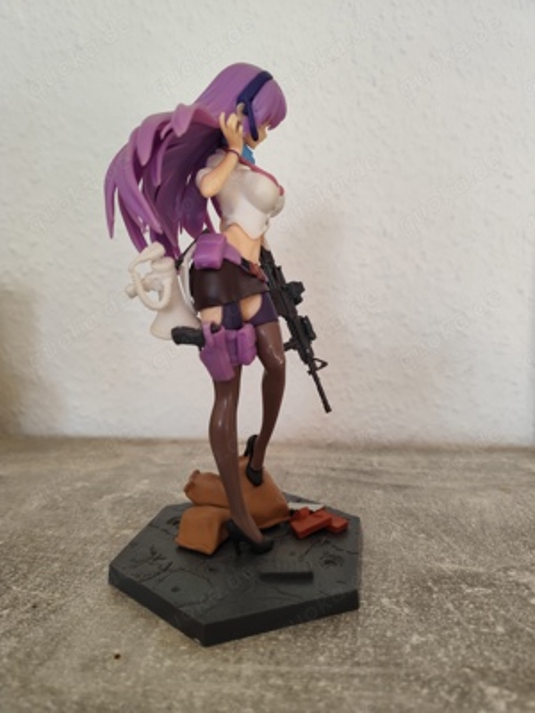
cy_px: 356
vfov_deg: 73.9
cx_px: 268
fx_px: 474
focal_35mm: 23
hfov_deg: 58.9
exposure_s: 1/100
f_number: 1.65
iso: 250
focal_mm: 6.14
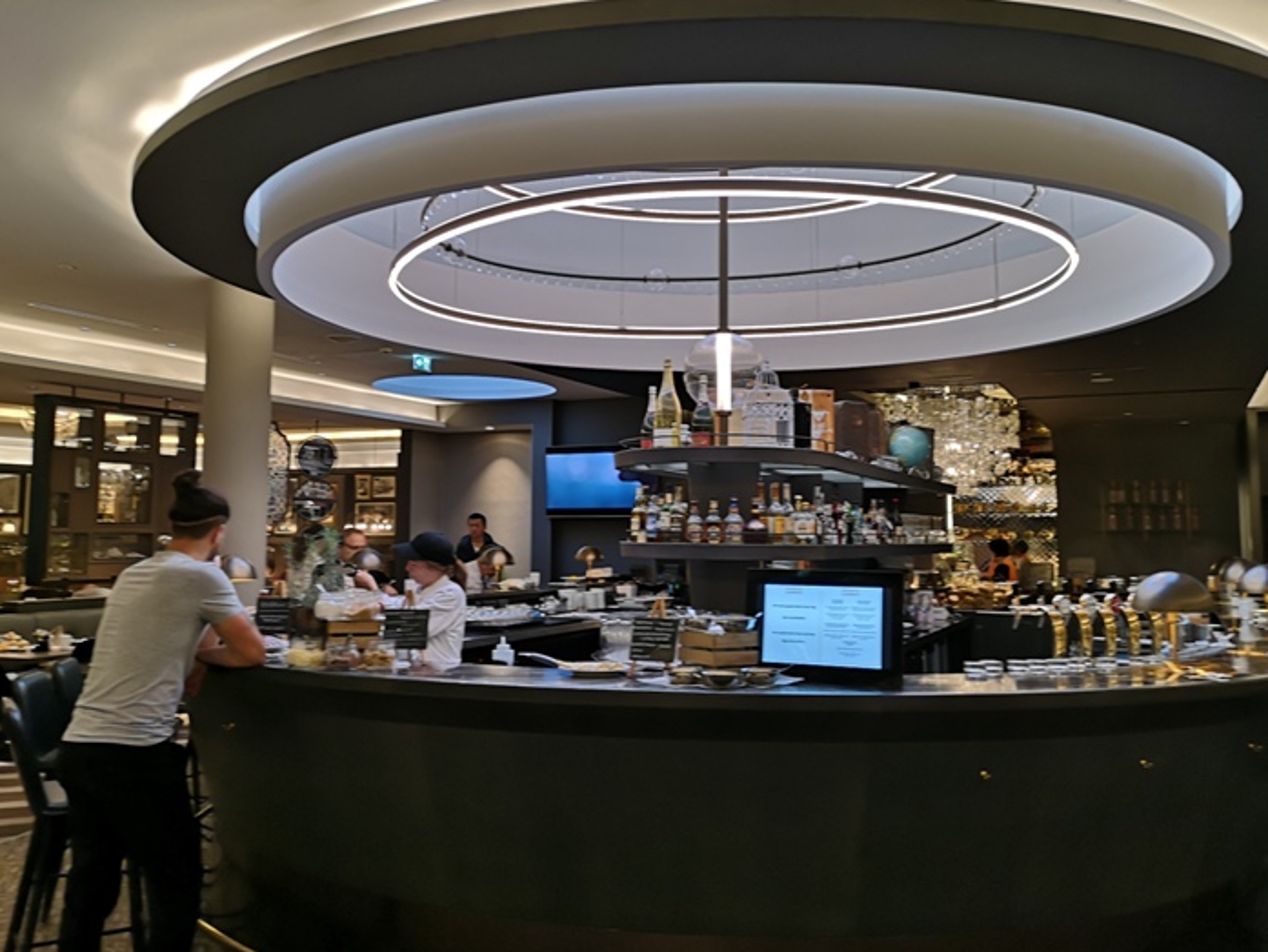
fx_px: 1136
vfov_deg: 45.4
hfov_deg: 58.3
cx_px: 642
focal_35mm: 31
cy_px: 437
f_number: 1.8
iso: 64
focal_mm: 3.95
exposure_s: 1/50
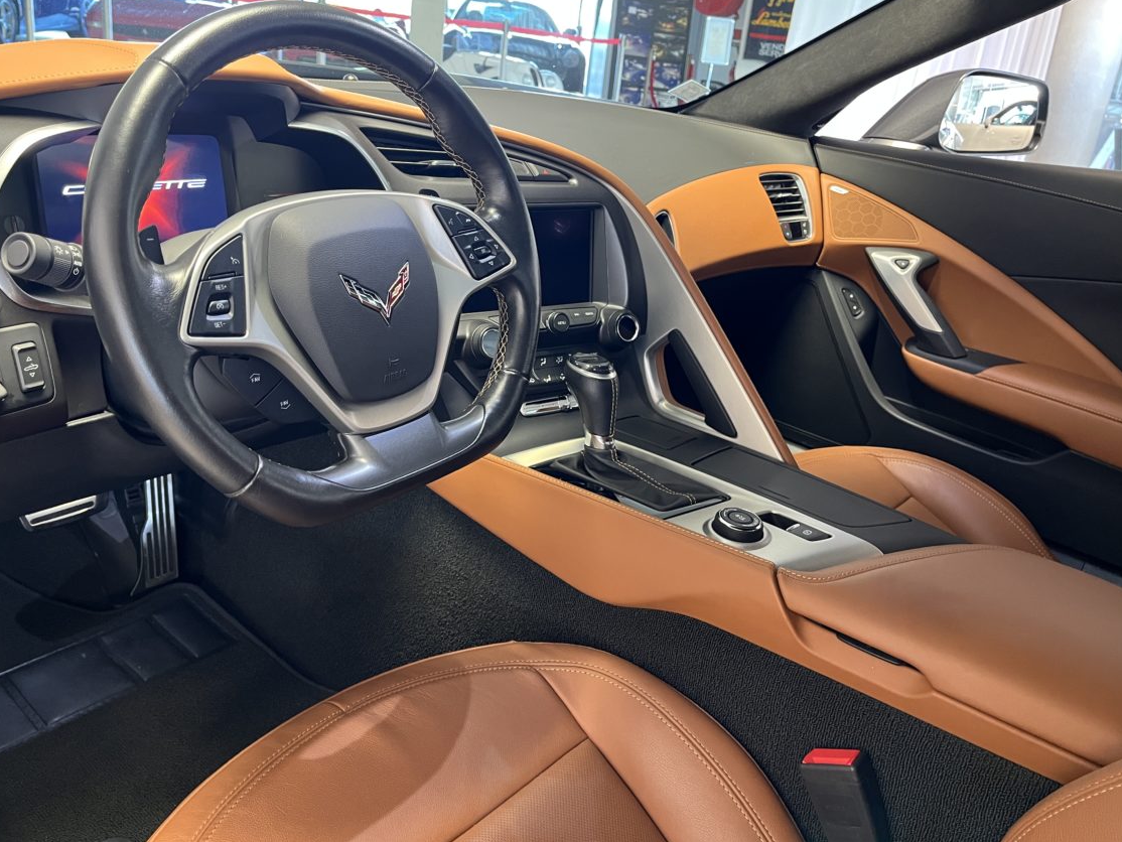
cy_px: 395
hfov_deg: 63.4
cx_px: 530
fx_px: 908
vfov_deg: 49.7
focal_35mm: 28
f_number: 1.6
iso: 400
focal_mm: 5.1
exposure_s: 1/50
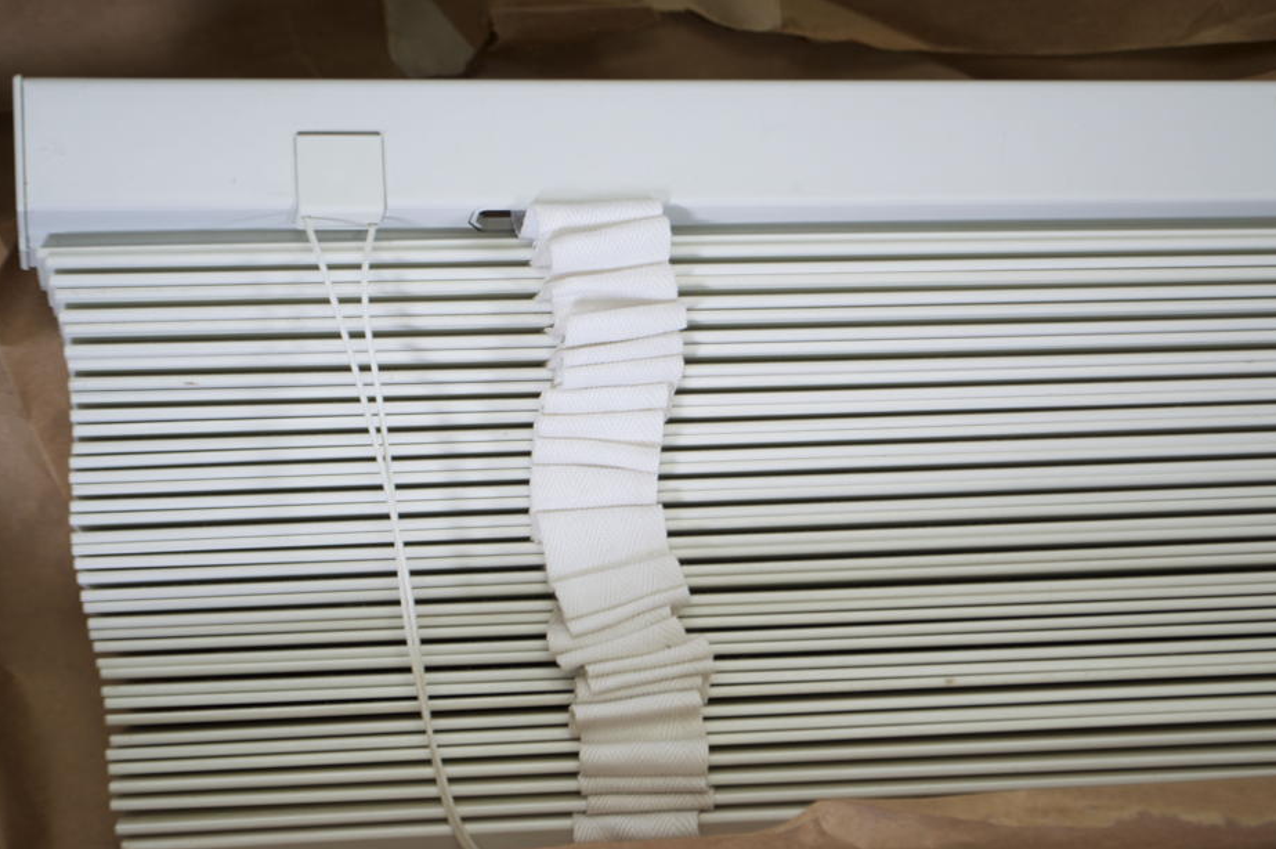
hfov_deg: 26.0
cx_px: 637
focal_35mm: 78
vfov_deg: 17.5
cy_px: 458
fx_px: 2763
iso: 200
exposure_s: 1/30
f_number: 5.6
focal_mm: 48
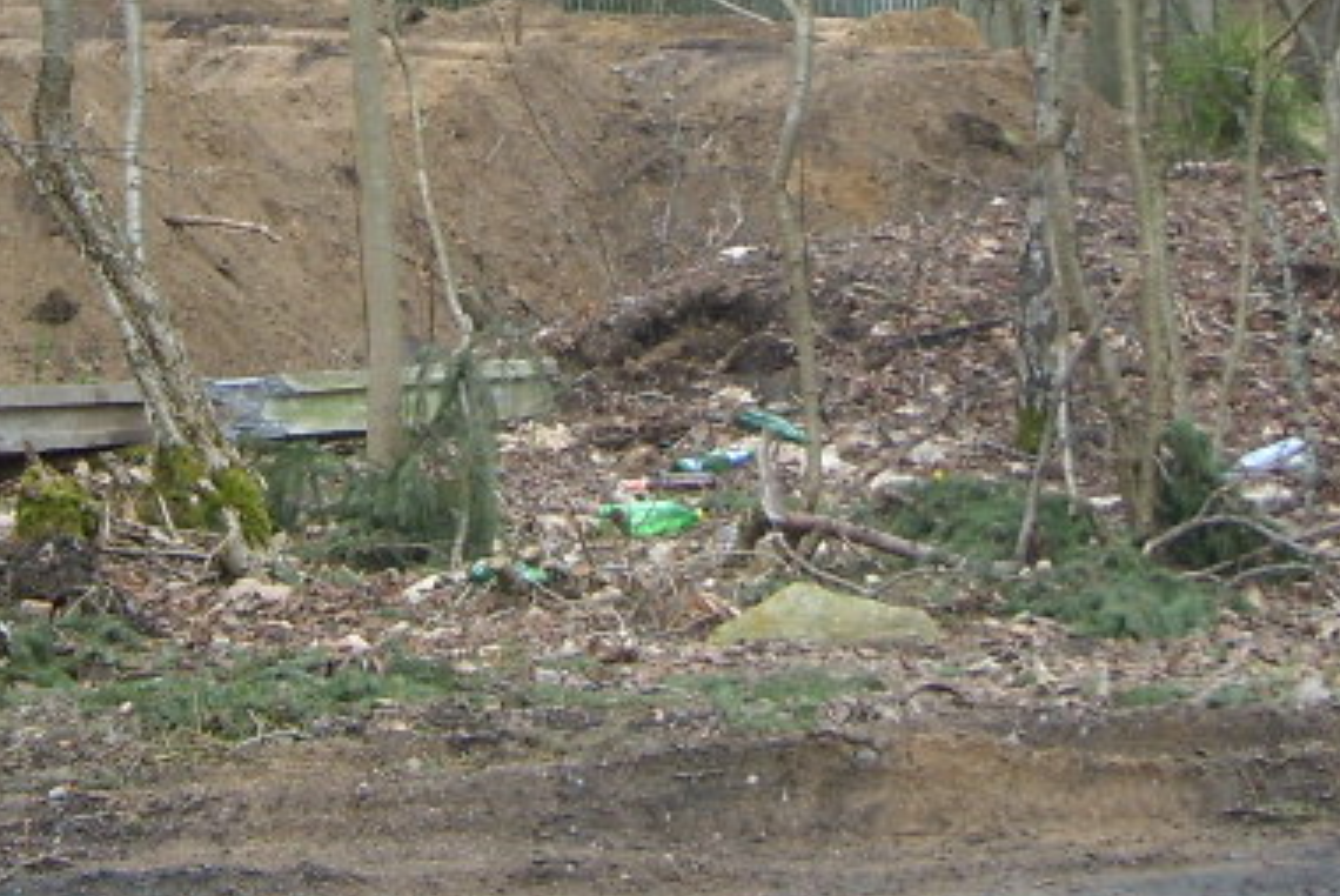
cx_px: 642
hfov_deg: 20.8
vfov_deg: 13.6
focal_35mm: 98
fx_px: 3650
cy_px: -152
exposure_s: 1/109
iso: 50
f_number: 2.8
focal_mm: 5.8
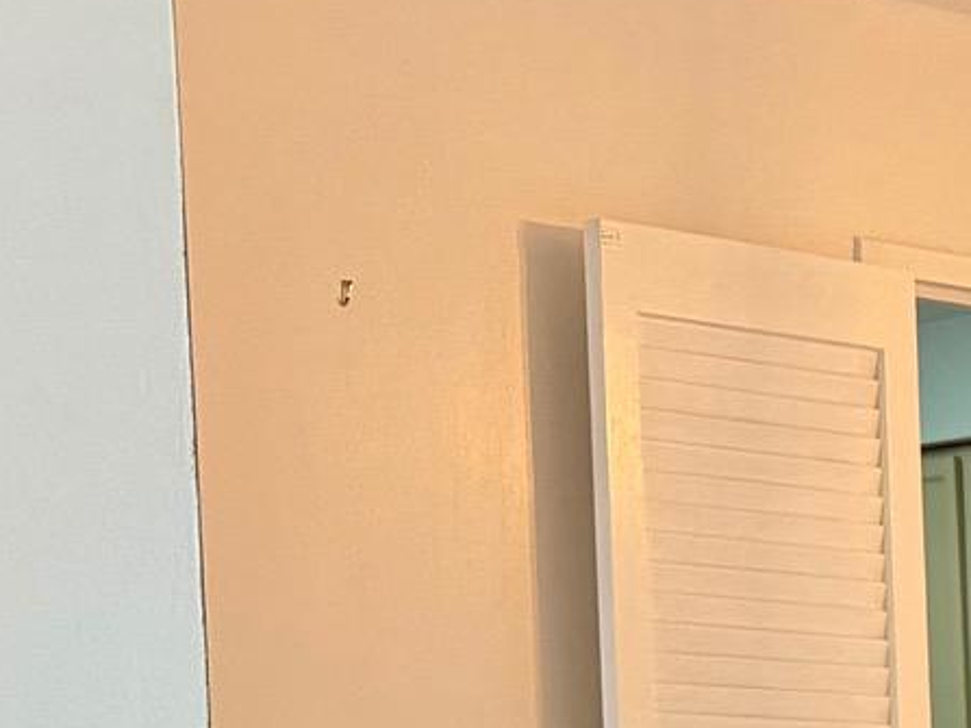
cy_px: 1187
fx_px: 3085
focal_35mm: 110
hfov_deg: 14.9
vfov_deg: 12.6
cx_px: 1892
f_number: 1.78
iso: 320
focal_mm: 6.76
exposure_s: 1/120
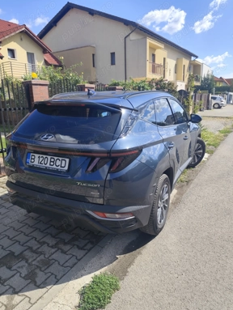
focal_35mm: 24
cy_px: 158
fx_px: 215
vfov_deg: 71.5
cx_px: 115
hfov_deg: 56.9
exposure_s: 1/926
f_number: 1.65
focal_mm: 6.14
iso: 50
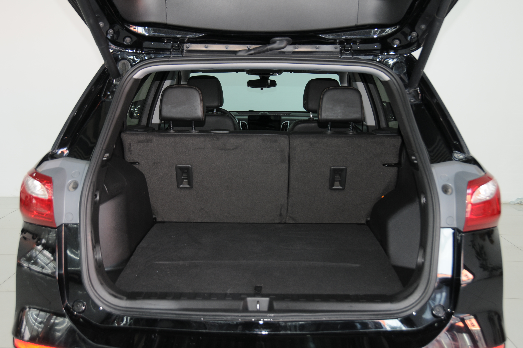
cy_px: 174
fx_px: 588
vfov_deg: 32.9
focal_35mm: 40
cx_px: 262
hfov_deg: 48.0
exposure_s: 1/10
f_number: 4.8
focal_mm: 27
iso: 200
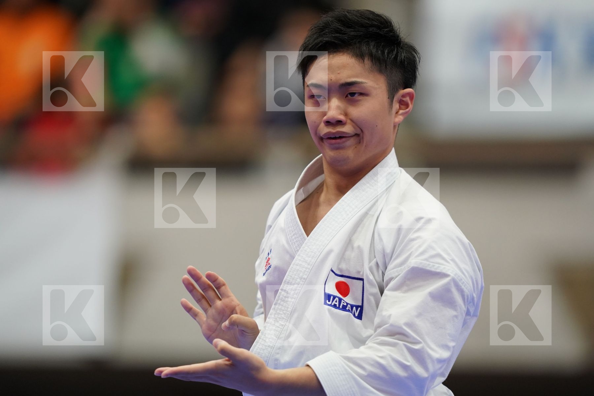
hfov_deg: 5.2
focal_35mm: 400
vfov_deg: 3.4
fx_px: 6599
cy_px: 198
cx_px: 297
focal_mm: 400
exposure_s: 1/500
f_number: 2.8
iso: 2000
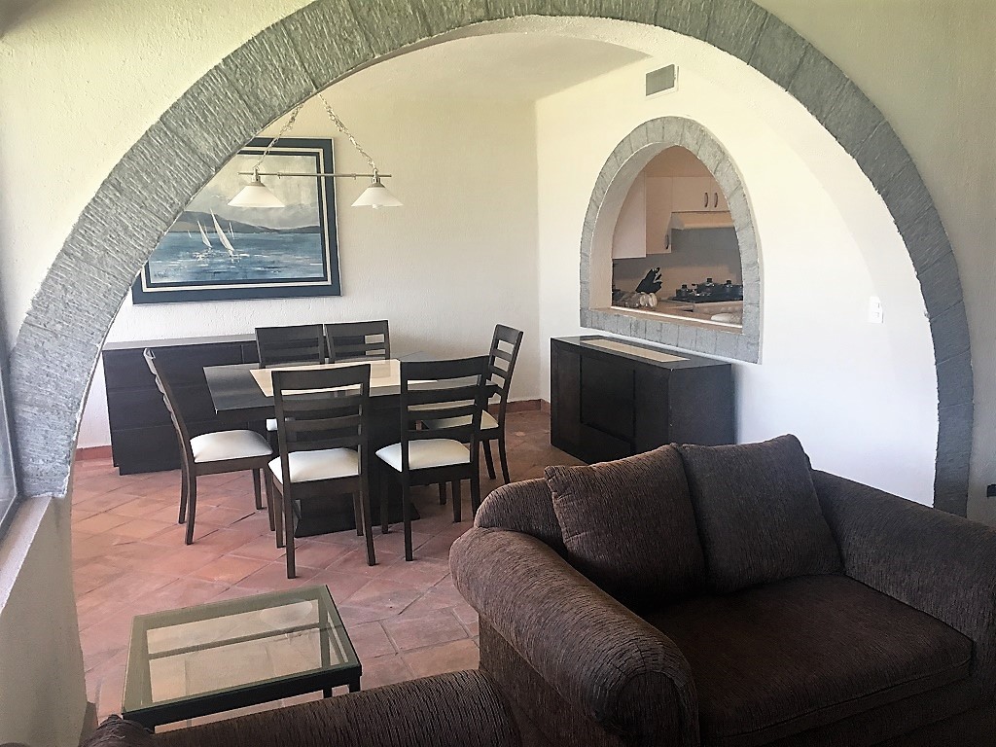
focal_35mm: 29
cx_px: 498
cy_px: 374
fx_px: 834
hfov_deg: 61.7
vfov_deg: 48.2
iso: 80
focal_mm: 4.15
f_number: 2.2
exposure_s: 1/30
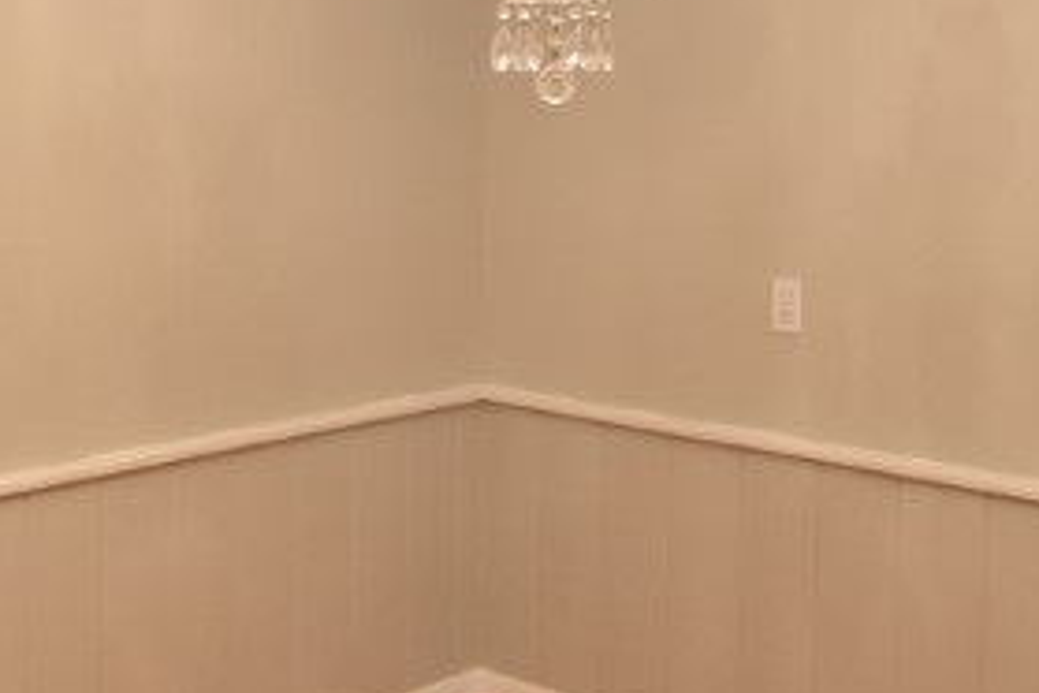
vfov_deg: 21.7
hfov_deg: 31.9
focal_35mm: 62
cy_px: 179
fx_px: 1789
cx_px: 287
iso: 800
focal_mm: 10
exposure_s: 1/30
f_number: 3.5
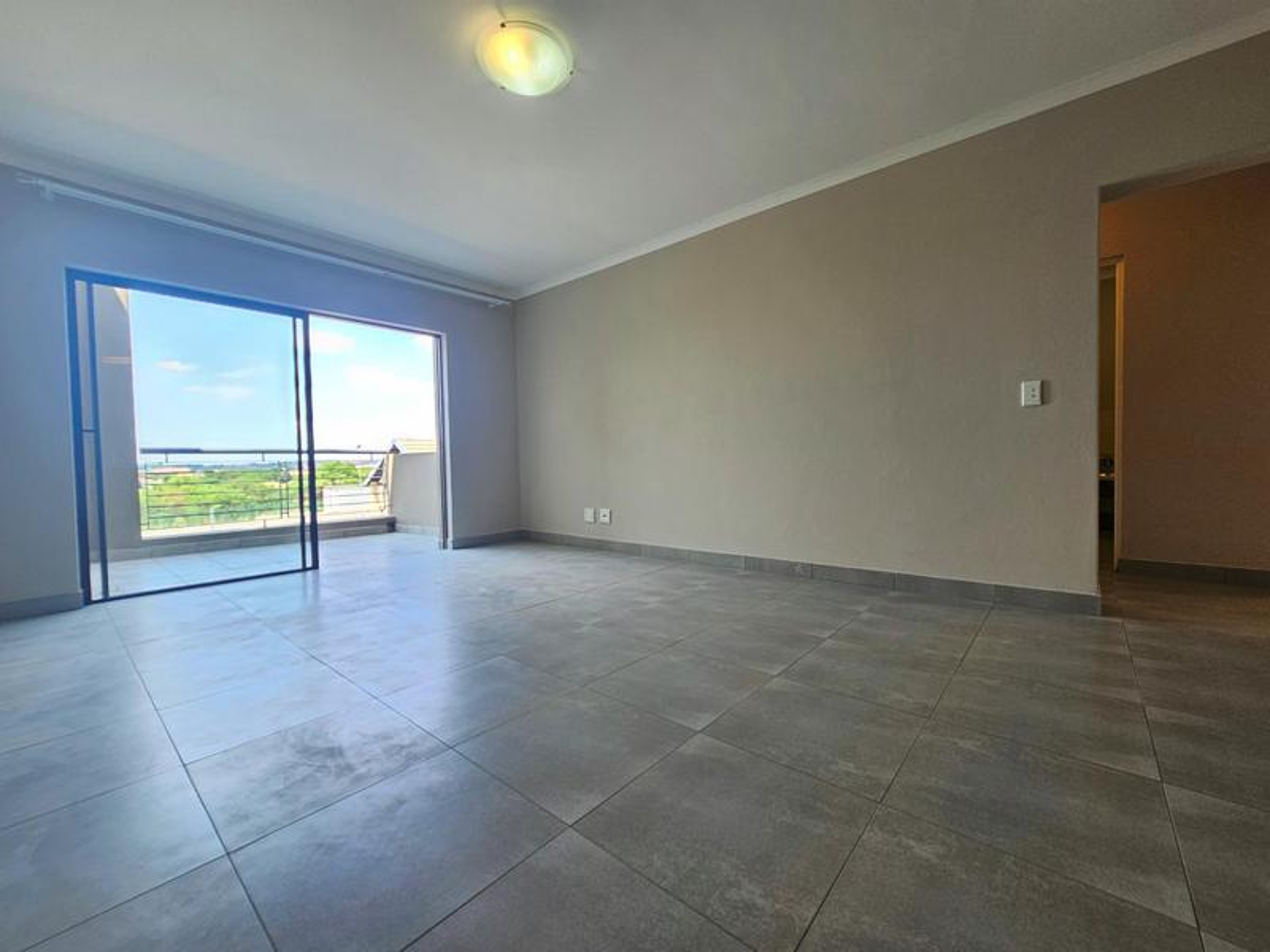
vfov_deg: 89.9
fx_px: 477
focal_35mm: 13
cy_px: 476
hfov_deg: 106.2
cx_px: 635
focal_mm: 2.2
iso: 64
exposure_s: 1/100
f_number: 2.2
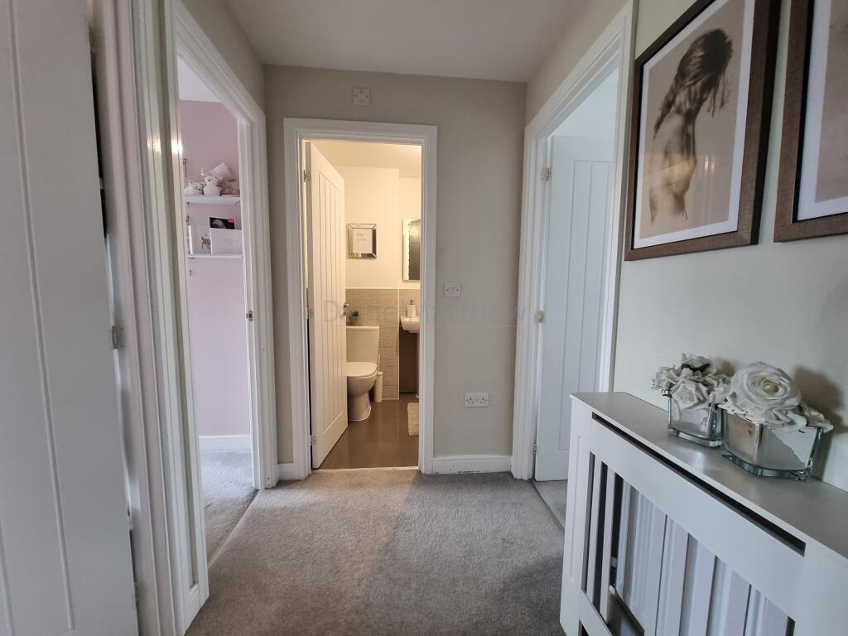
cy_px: 318
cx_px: 424
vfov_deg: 89.9
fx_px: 318
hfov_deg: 106.2
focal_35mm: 13
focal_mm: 2.2
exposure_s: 1/40
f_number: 2.2
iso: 400
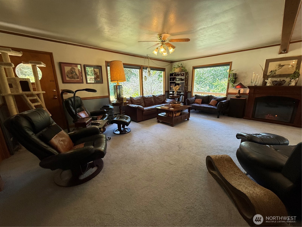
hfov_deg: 102.1
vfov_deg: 85.7
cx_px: 151
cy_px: 114
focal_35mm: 14
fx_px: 122
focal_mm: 2.22
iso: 320
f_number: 2.2
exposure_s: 1/120
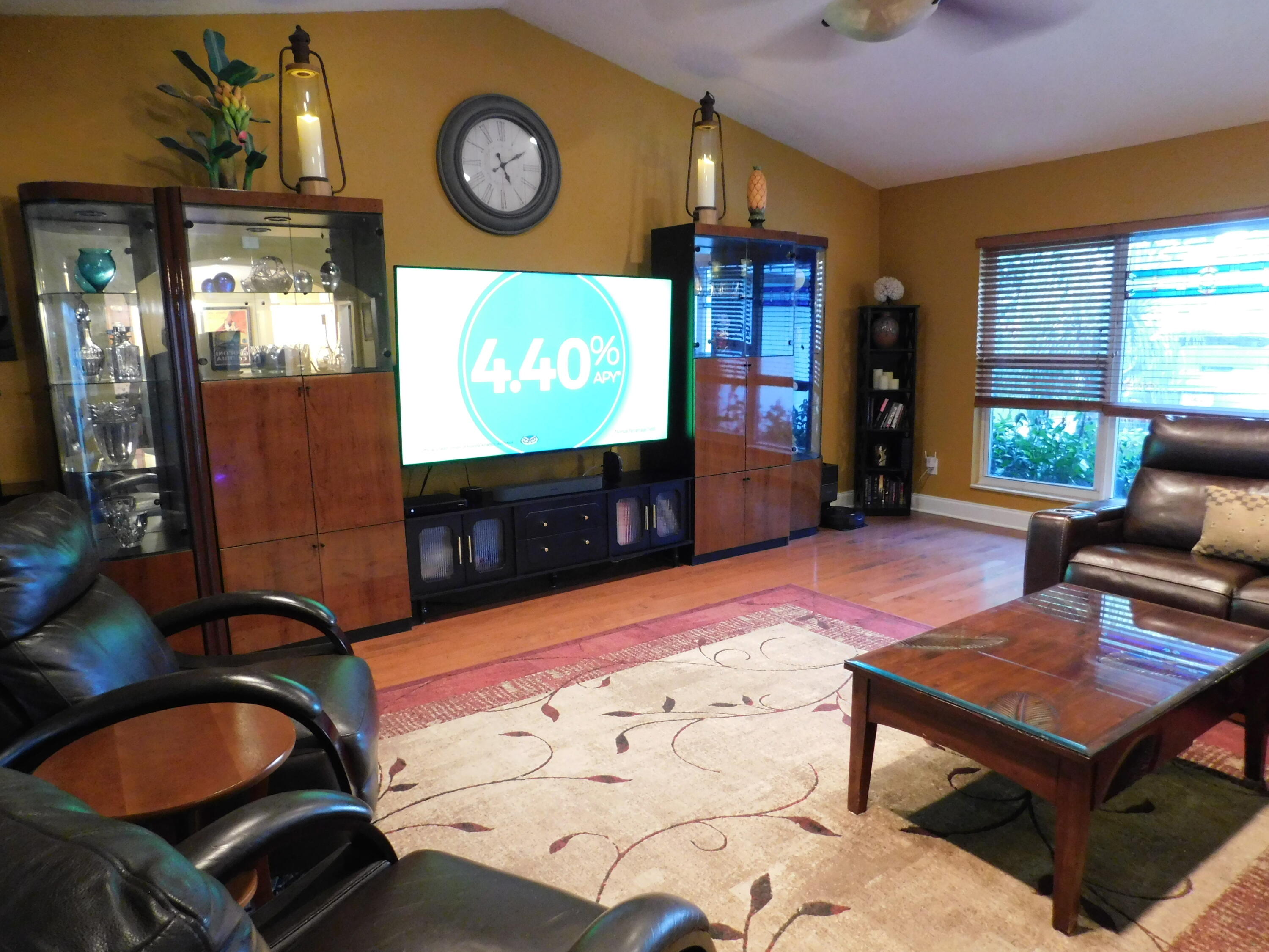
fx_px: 843
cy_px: 476
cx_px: 634
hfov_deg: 73.9
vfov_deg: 58.9
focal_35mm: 23
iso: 560
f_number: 3
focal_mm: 4
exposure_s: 1/8
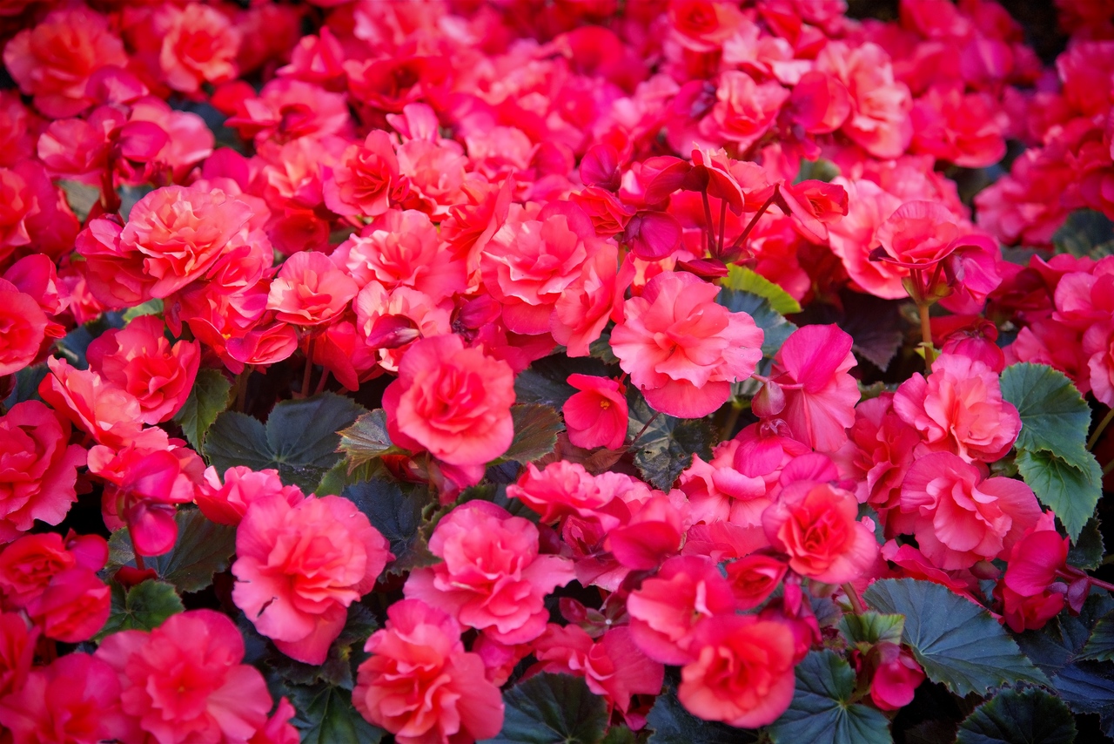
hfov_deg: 17.1
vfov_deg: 11.4
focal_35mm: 120
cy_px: 372
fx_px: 3714
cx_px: 557
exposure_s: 1/250
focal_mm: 120
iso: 560
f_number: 4
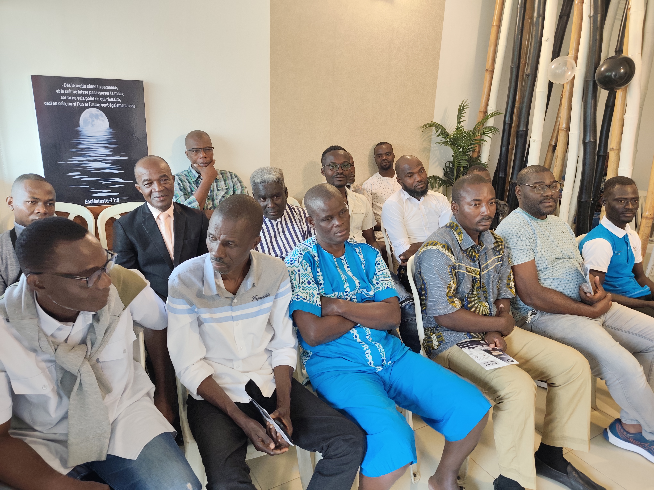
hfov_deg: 73.9
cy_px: 245
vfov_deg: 58.9
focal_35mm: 23
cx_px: 327
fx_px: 435
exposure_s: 1/33.3
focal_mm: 6.19
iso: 400
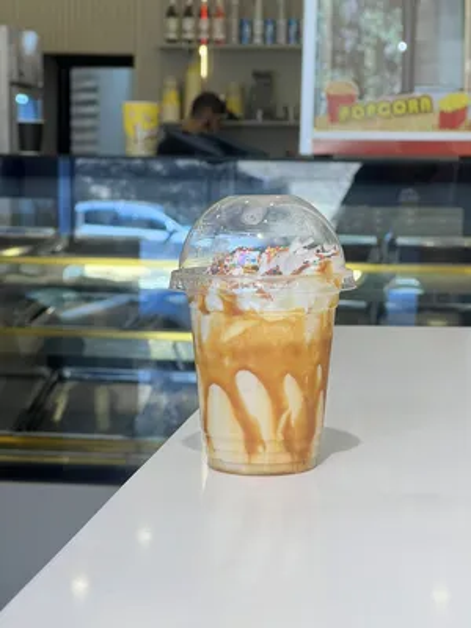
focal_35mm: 77
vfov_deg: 25.3
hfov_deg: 19.1
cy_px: 314
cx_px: 236
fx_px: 1397
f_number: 2.8
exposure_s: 1/100
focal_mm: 9
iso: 40
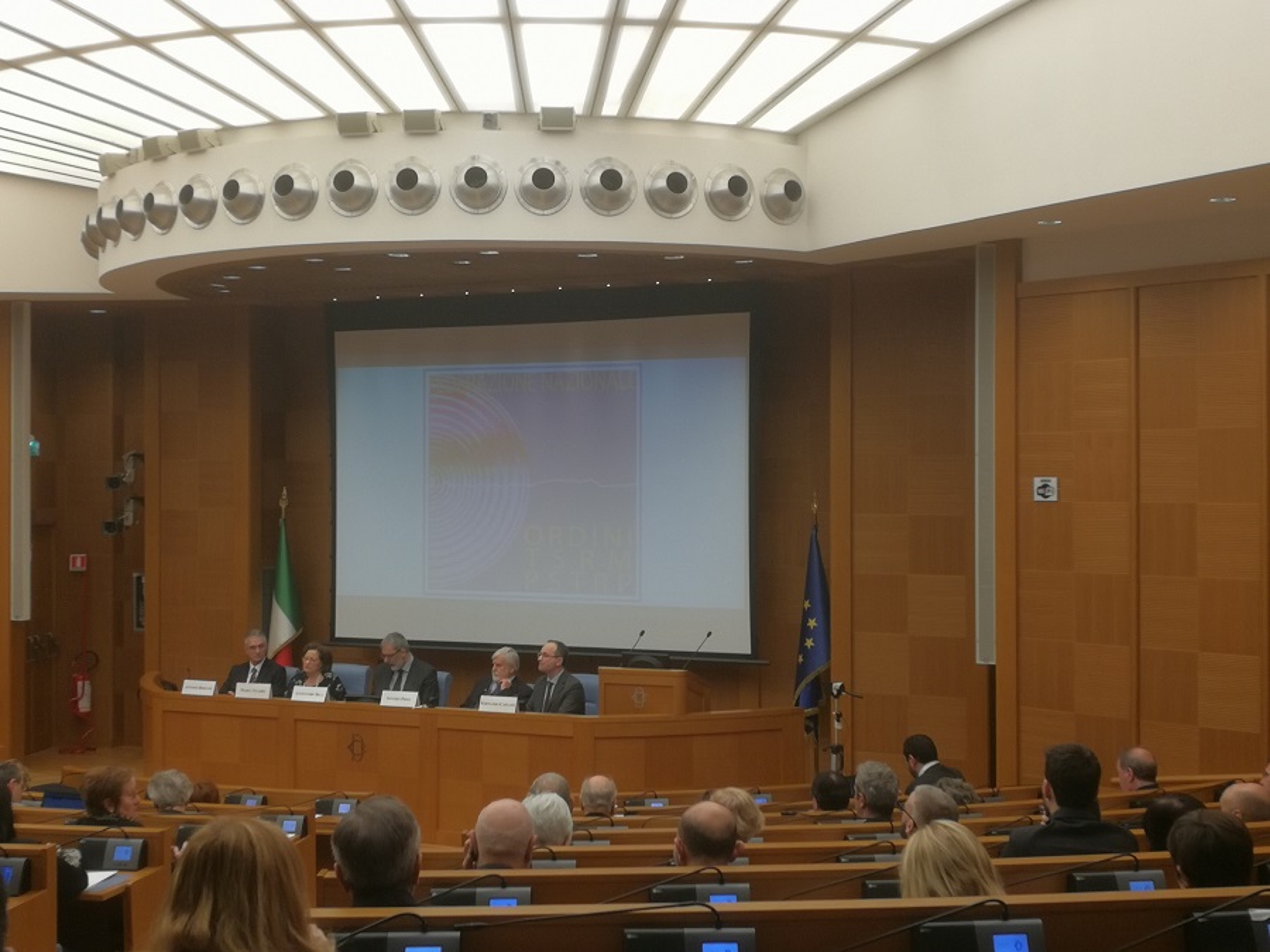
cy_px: 476
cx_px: 635
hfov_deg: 39.7
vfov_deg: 30.3
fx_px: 1761
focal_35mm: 48
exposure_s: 1/50
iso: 64
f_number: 2.2
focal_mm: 3.95
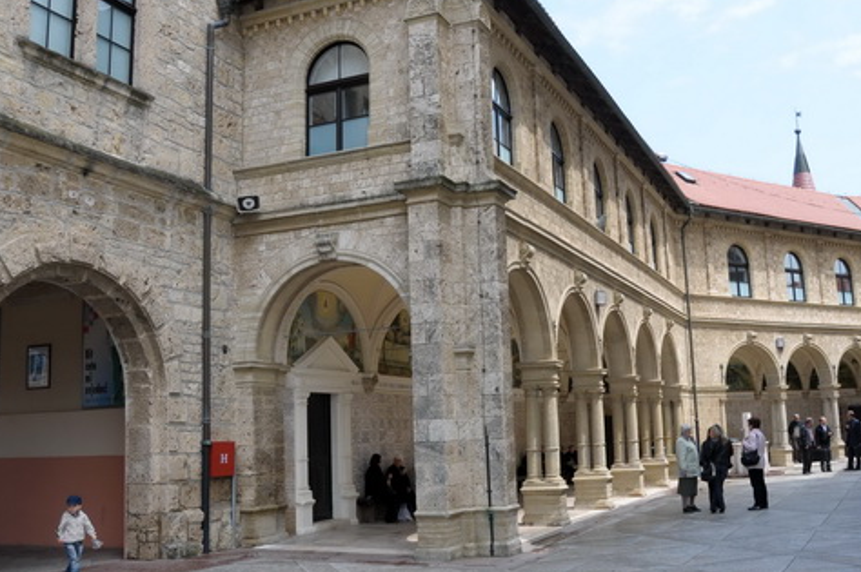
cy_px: 278
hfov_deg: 51.6
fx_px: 884
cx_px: 520
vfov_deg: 35.9
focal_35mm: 37
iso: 200
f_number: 8
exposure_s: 1/160
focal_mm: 18
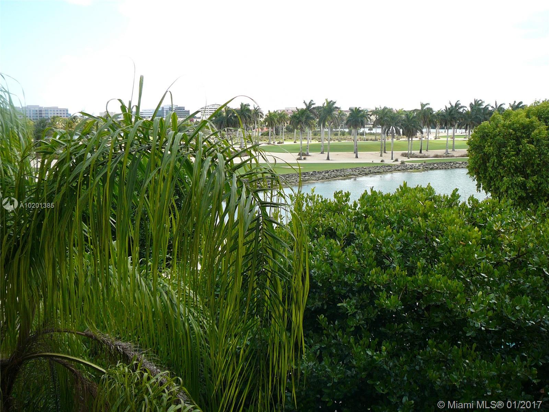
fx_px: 555
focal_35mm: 35
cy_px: 206
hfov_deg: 52.6
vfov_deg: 40.7
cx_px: 274
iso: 80
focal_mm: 5.2
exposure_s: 1/400
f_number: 2.8
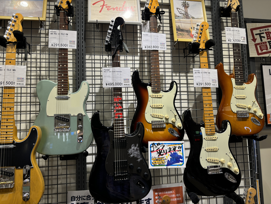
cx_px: 136
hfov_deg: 67.3
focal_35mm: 26
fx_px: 204
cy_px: 102
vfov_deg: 53.1
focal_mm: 5.96
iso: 50
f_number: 1.6
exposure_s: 1/100
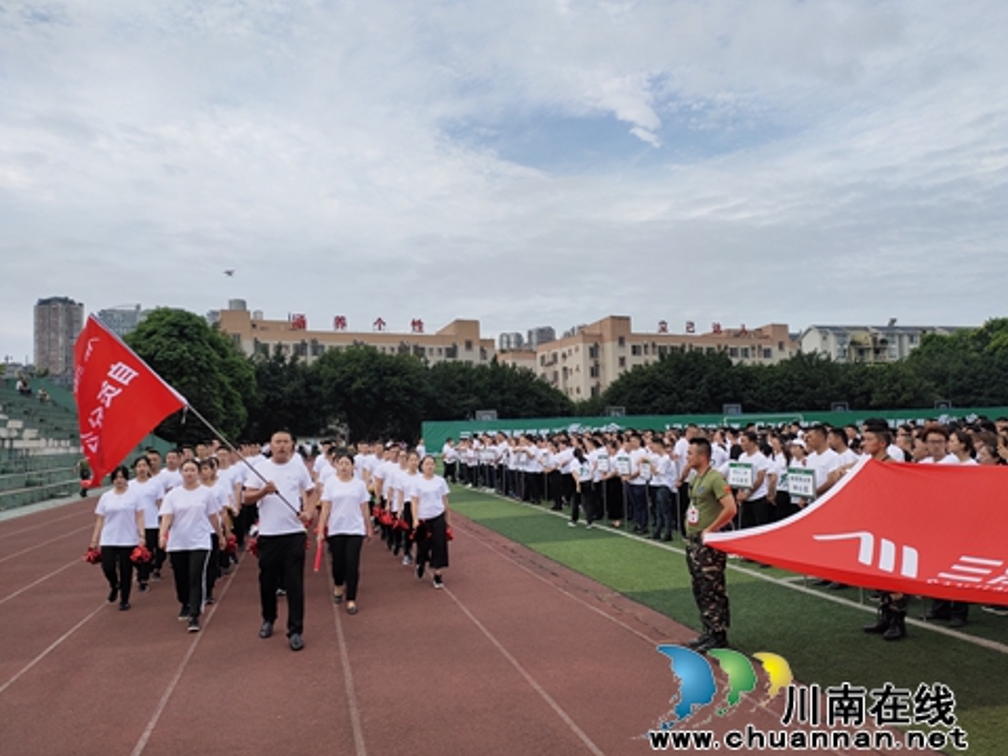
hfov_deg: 71.6
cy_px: 386
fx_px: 699
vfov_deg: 56.8
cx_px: 522
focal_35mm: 24
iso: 56
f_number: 1.79
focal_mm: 4.76
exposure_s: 1/1819
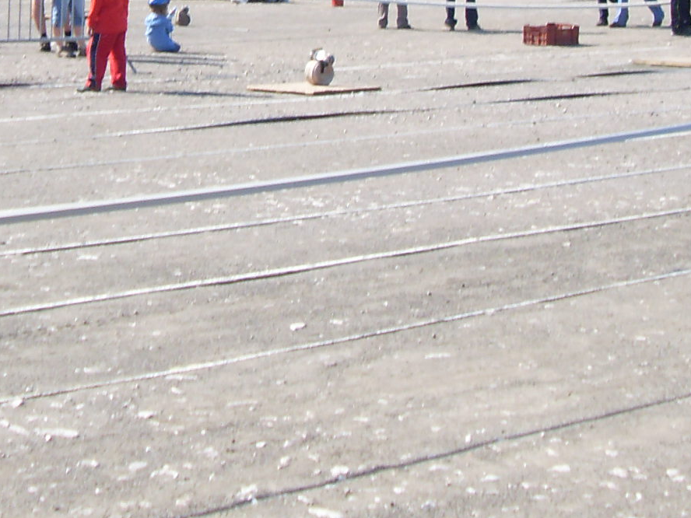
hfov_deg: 18.2
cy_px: -222
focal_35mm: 108
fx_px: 2156
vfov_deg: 13.1
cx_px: 408
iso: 80
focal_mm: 6.3
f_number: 7
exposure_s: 1/125
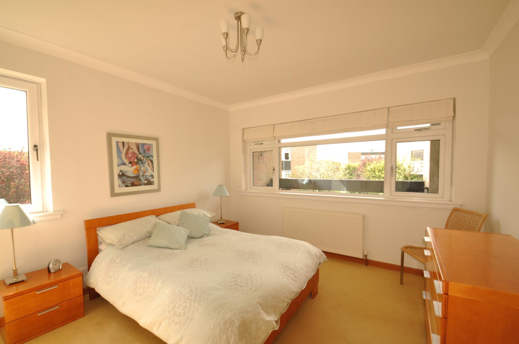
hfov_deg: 100.5
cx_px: 260
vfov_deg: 77.2
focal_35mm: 15
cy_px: 172
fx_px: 216
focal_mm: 10
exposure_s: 1/15
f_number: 8
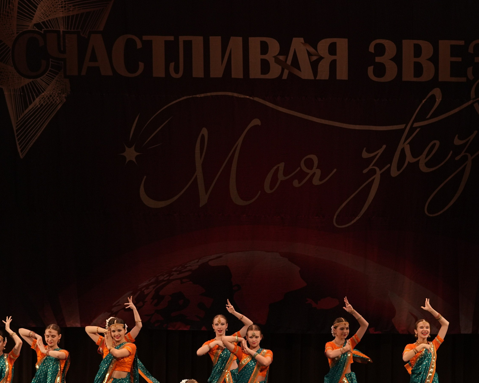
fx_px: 2467
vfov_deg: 8.9
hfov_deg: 11.1
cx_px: 186
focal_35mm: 174
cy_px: 235
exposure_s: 1/400
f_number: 2.8
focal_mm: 102
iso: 1250
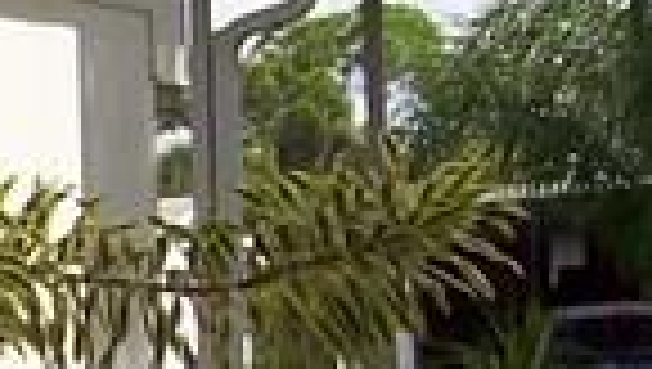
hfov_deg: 7.2
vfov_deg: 4.4
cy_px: 259
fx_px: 4795
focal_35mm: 277
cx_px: -980
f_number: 4.8
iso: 80
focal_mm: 6
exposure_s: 1/692
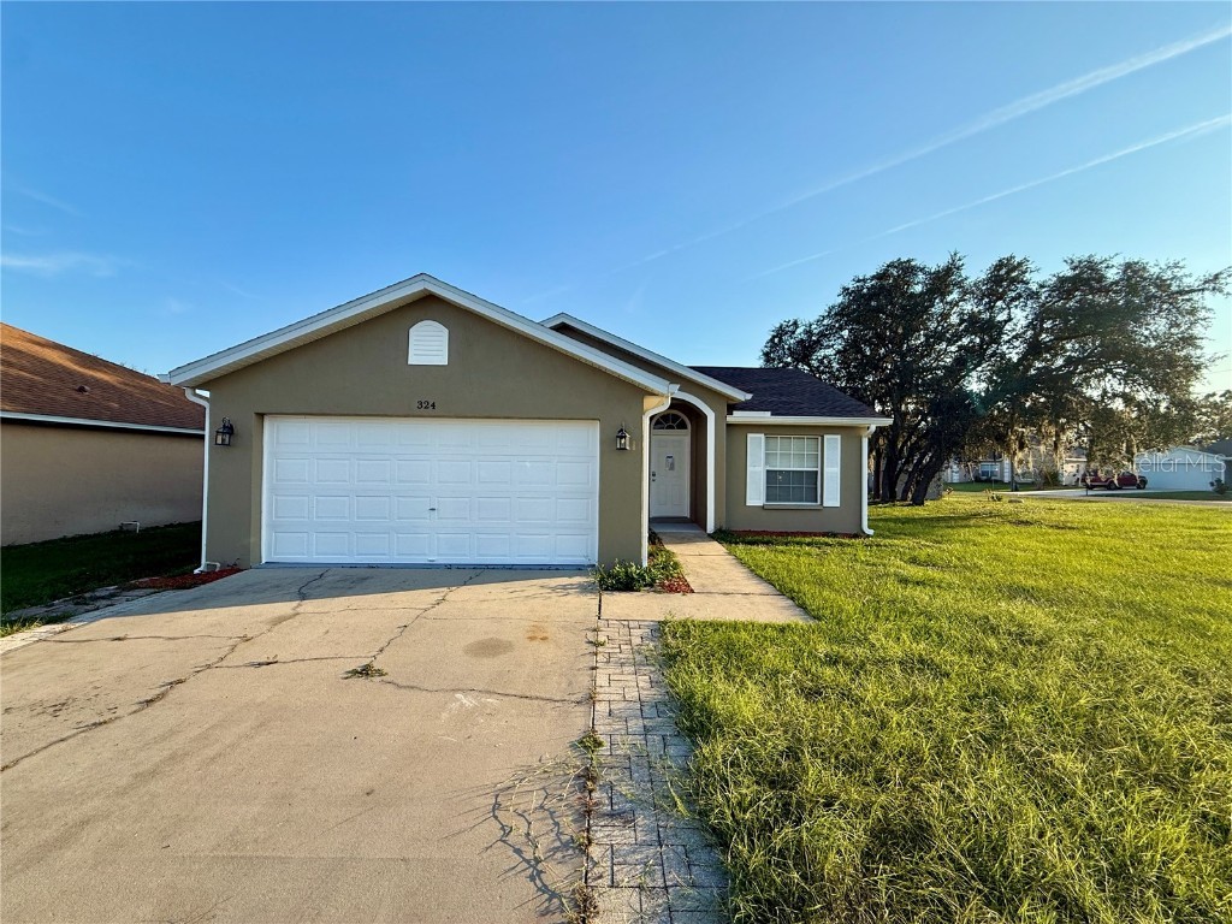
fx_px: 498
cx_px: 616
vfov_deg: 85.7
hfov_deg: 102.1
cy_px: 462
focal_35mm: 14
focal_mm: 2.22
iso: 50
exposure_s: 1/1001
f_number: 2.2
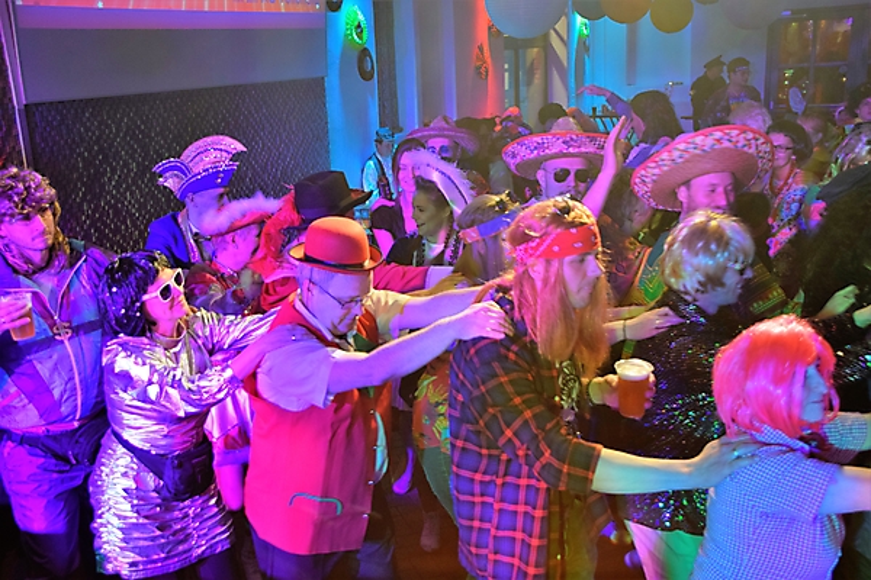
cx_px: 436
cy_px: 290
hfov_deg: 47.9
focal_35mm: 40
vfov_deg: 33.0
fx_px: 980
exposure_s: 1/60
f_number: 4
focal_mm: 27
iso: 800
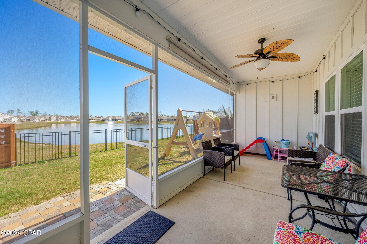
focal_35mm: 14
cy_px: 122
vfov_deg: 81.2
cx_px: 184
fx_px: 143
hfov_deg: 104.3
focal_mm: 14
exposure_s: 1/80
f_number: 10
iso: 500
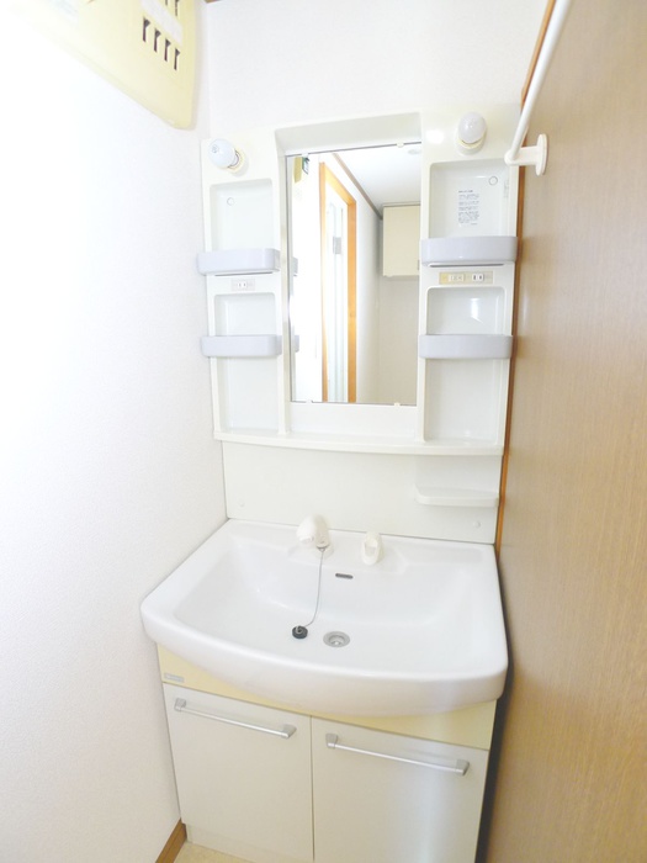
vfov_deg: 71.6
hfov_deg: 56.8
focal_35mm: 24
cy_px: 432
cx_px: 324
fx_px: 598
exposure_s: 1/10
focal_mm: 5.1
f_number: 2
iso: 400
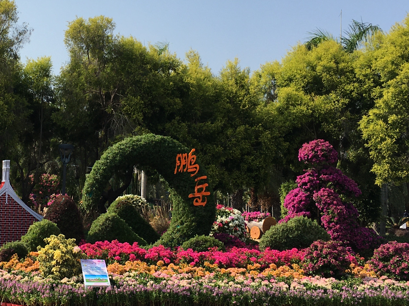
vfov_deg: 22.9
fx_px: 756
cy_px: 110
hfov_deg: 29.4
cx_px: 71
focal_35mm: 64
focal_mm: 4.15
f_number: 2.2
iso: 25
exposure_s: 1/1672
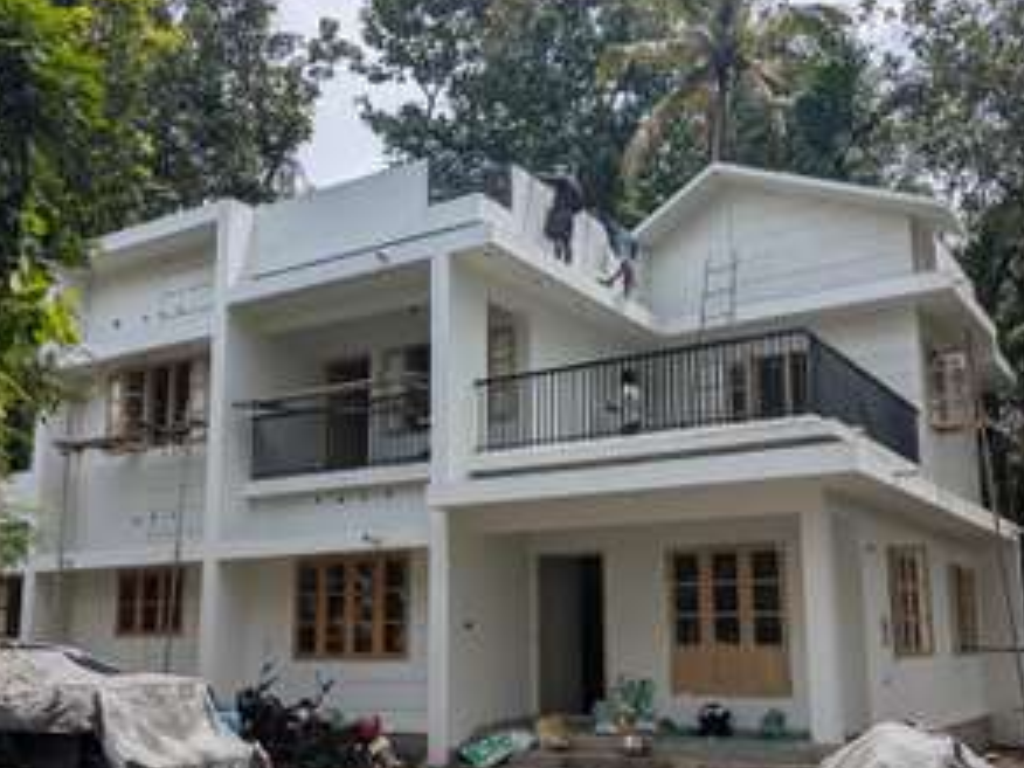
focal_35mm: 37
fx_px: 1095
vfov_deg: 38.6
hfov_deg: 50.1
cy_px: 421
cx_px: 512
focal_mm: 4.38
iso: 41
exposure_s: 1/3344
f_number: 1.73
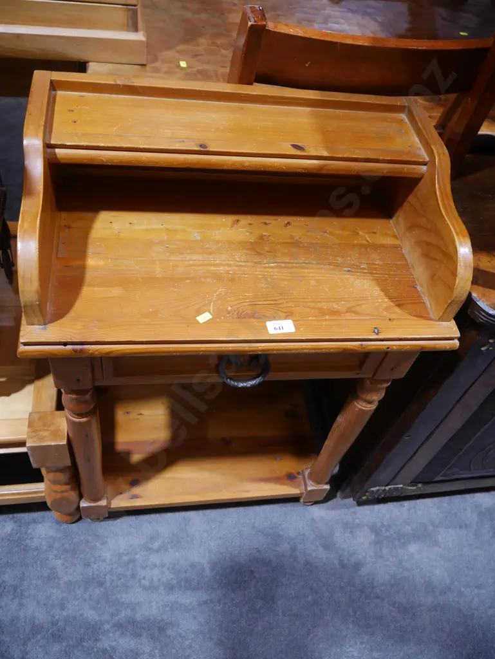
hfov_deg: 49.8
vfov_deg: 63.4
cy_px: 330
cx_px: 248
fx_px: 533
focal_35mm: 28
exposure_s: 1/60
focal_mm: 14
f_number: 3.5
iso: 500
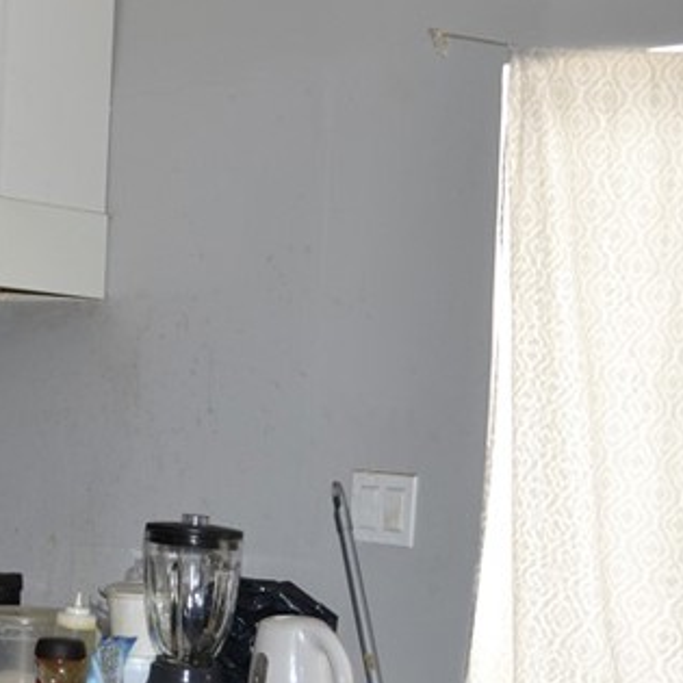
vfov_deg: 20.8
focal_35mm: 83
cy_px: 422
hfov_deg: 19.6
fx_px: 1853
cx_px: -141
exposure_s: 1/60
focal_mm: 20
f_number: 3.8
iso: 400
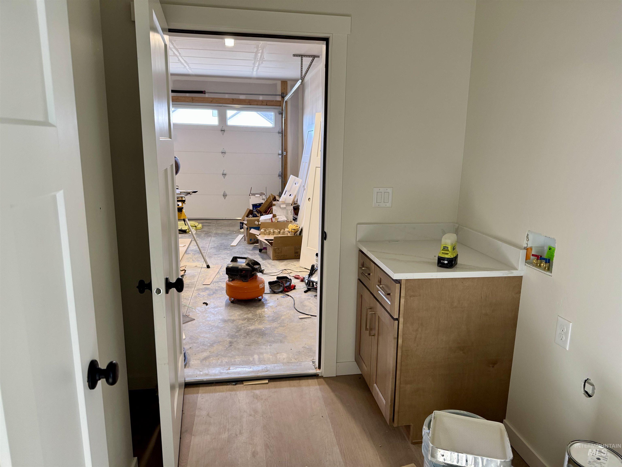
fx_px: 431
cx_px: 311
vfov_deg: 56.8
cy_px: 234
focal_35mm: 24
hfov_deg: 71.6
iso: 200
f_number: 1.78
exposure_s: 1/109
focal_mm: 6.76
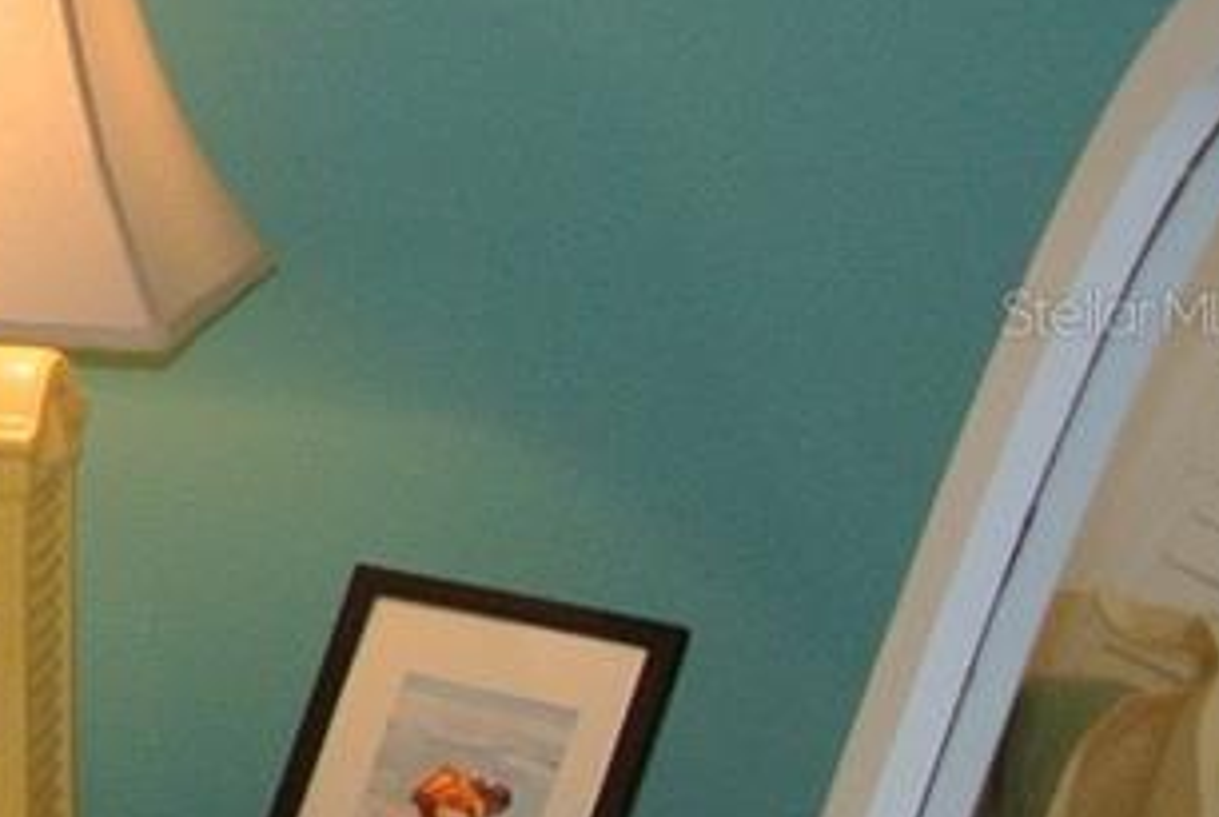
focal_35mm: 141
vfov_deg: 9.8
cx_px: -1908
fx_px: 4781
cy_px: 311
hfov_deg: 11.4
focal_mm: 10
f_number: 4.5
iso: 320
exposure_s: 1/60
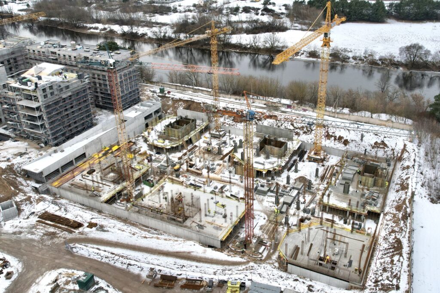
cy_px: 146
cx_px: 220
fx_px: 269
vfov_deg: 57.2
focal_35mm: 22
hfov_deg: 78.6
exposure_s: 1/500
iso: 150
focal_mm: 8.38
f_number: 2.8
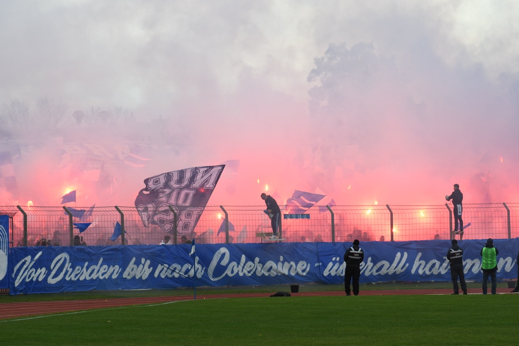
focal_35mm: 225
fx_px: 3243
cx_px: 260
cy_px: 173
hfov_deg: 9.1
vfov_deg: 6.1
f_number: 8
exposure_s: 1/640
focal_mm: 150
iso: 640
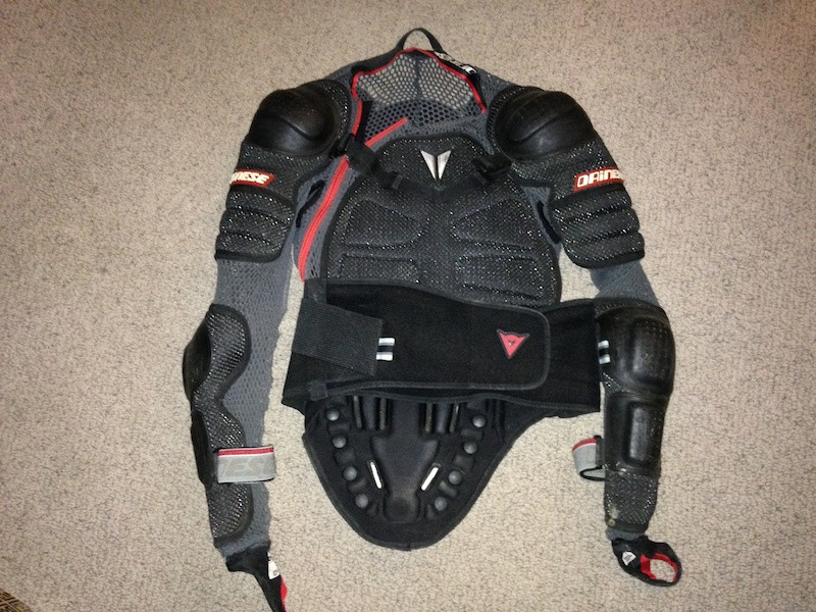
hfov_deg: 55.4
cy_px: 306
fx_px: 778
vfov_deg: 42.9
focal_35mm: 33
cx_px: 408
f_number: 2.4
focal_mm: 4.12
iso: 320
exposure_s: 1/16
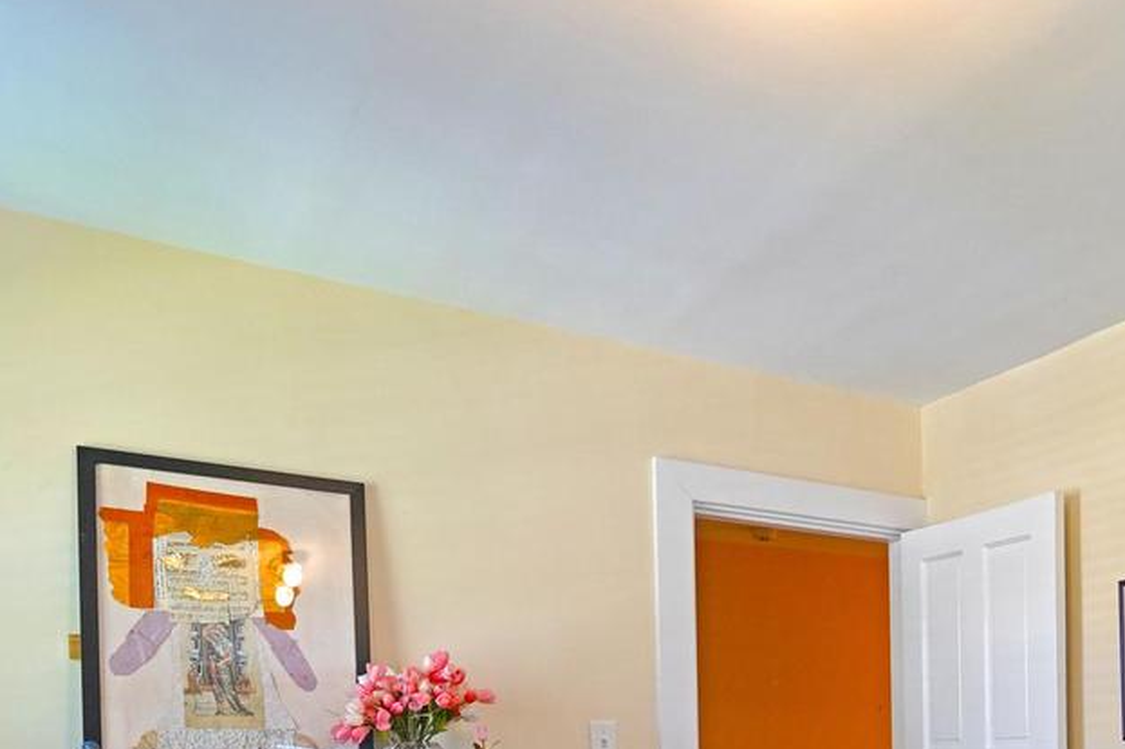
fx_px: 1156
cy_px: 789
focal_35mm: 37
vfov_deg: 32.4
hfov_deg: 46.8
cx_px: 1009
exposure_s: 1/160
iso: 1250
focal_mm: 16
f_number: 4
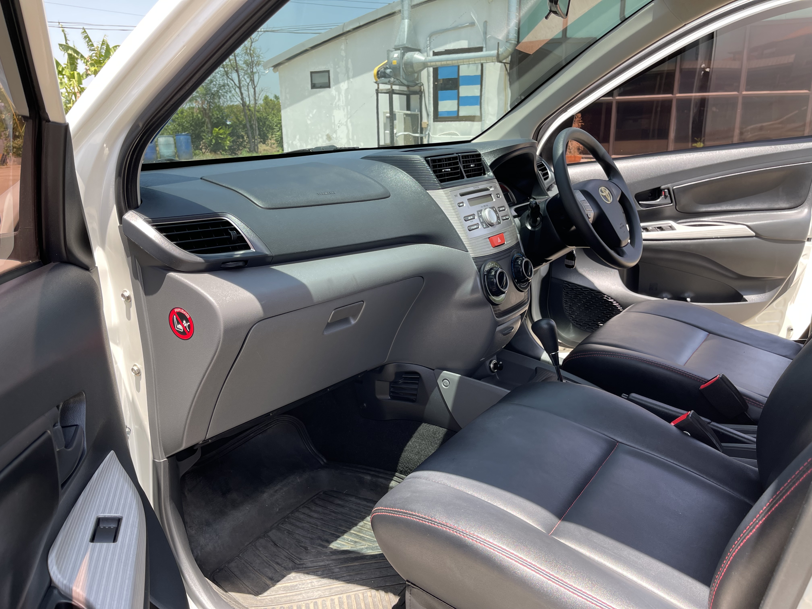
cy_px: 304
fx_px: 610
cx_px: 406
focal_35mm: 26
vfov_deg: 53.1
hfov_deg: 67.3
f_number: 1.6
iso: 32
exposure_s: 1/381
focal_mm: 5.1
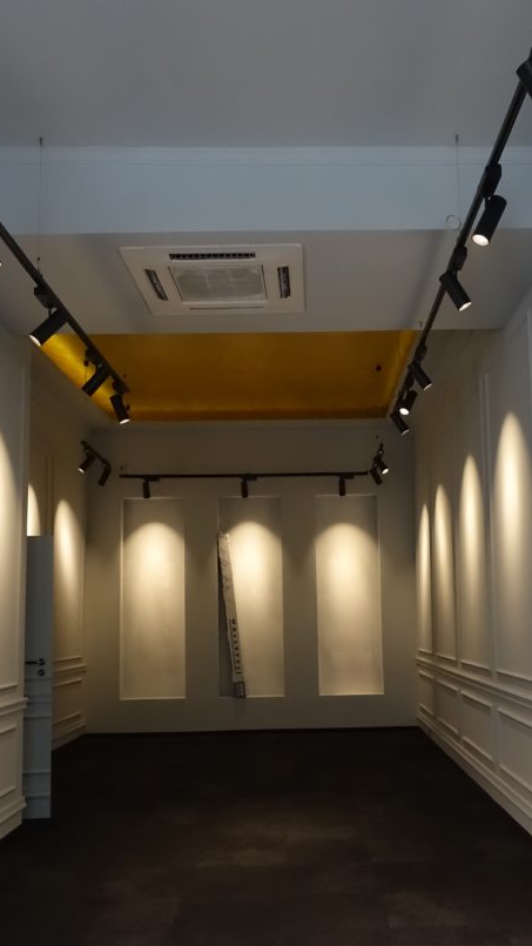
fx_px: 802
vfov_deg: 60.9
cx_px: 319
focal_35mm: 32
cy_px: 525
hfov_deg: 36.6
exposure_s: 1/50
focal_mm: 8.8
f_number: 5
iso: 2500
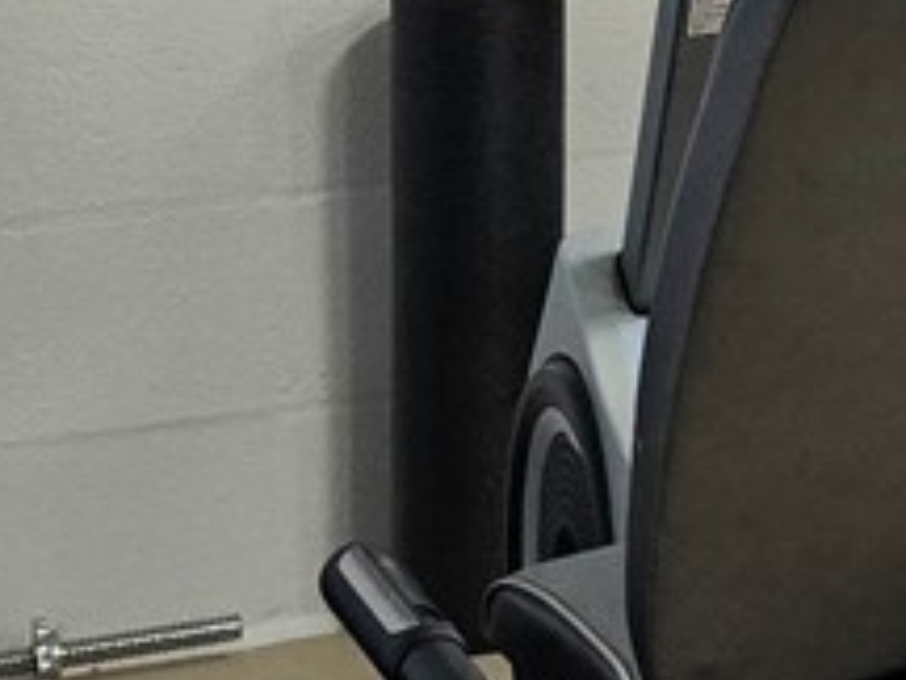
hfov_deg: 10.1
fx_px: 4449
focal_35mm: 170
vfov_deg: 8.4
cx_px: 2190
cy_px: -537
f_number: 1.7
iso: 100
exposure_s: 1/120
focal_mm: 6.3
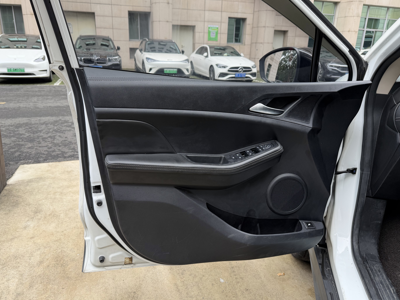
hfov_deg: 69.4
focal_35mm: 25
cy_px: 147
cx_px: 197
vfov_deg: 54.9
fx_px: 289
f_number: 1.78
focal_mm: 6.76
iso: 64
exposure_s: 1/170
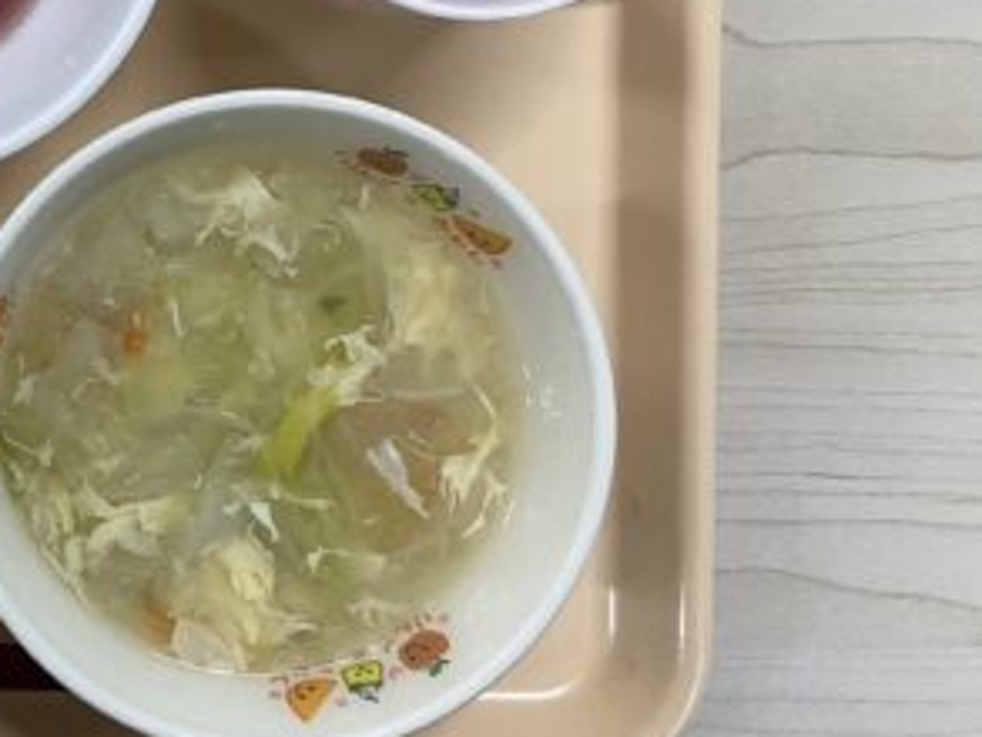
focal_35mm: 76
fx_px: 2157
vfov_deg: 19.2
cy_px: 117
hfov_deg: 23.4
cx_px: -208
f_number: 1.8
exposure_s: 1/60
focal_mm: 3
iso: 32
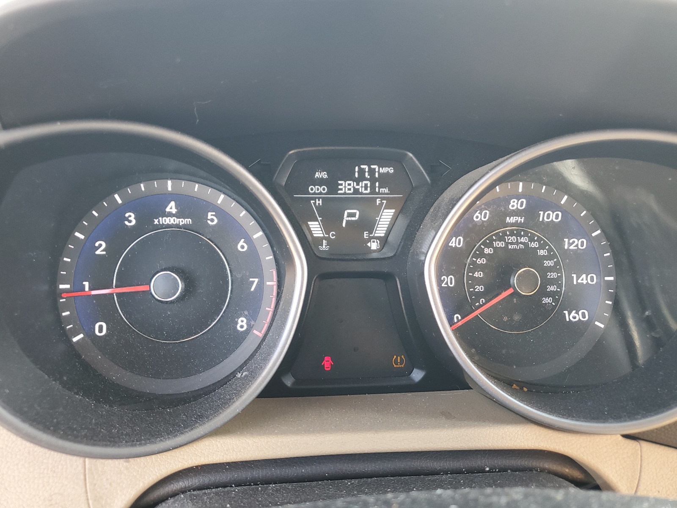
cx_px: 338
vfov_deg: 53.1
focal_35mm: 26
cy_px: 254
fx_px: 508
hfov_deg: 67.3
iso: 58
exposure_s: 1/60.2
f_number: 1.5
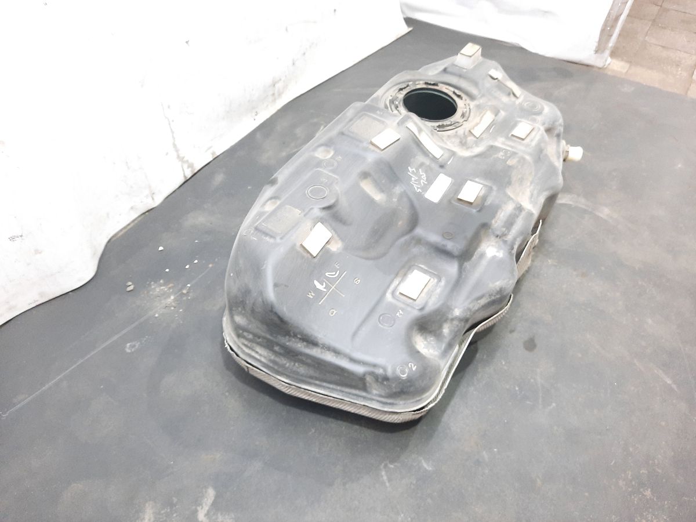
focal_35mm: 25
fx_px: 503
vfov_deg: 54.9
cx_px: 348
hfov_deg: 69.4
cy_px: 261
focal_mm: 4.6
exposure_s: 1/33
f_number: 2
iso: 400
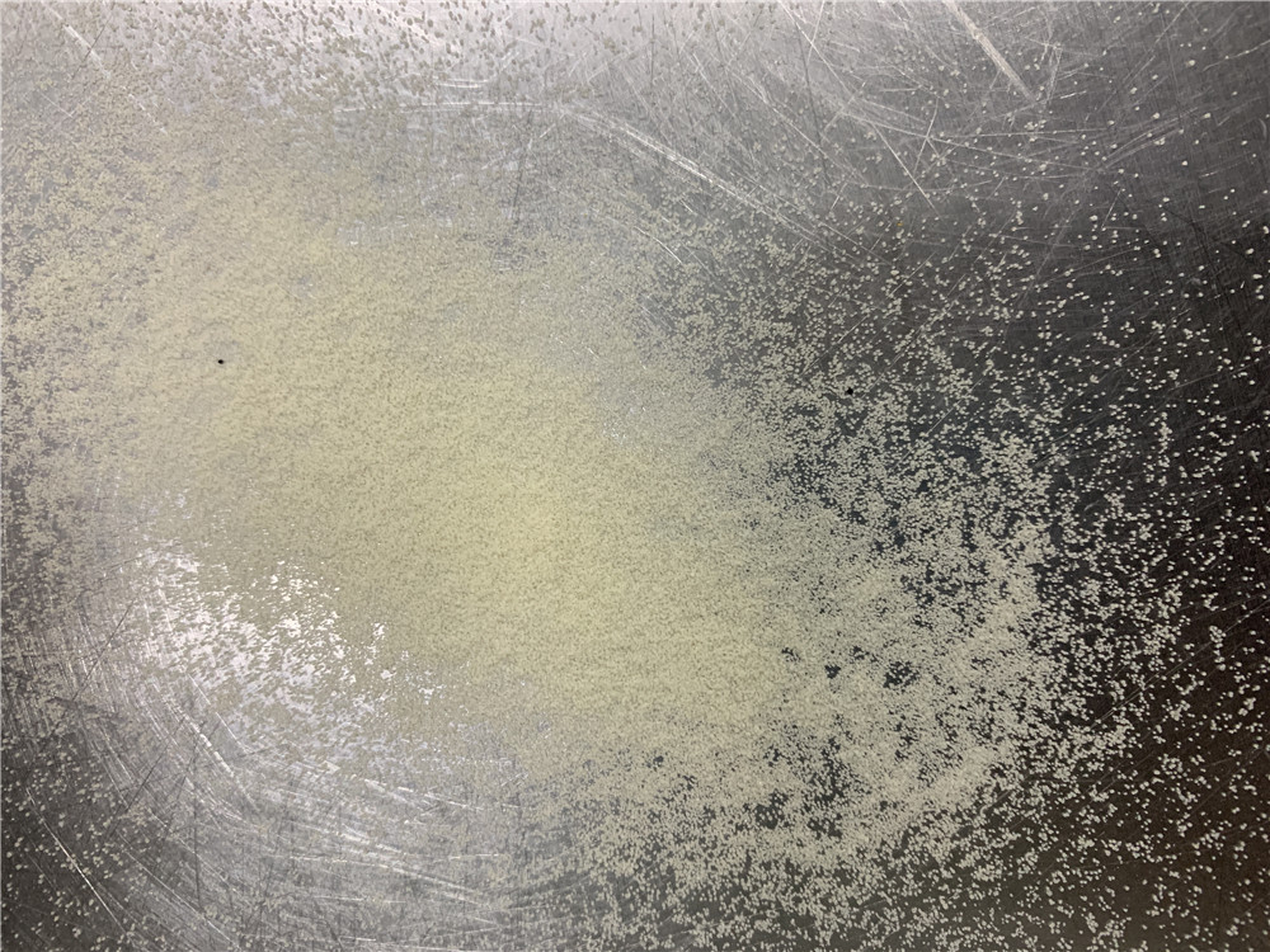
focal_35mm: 26
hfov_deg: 67.3
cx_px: 635
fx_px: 954
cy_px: 476
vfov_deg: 53.1
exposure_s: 1/60
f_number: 1.8
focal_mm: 4.25
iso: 200
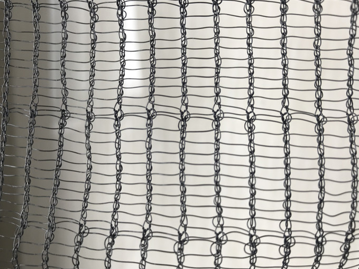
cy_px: 124
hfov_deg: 55.3
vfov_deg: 42.9
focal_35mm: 33
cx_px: 190
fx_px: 342
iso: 20
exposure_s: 1/50
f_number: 1.8
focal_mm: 3.99
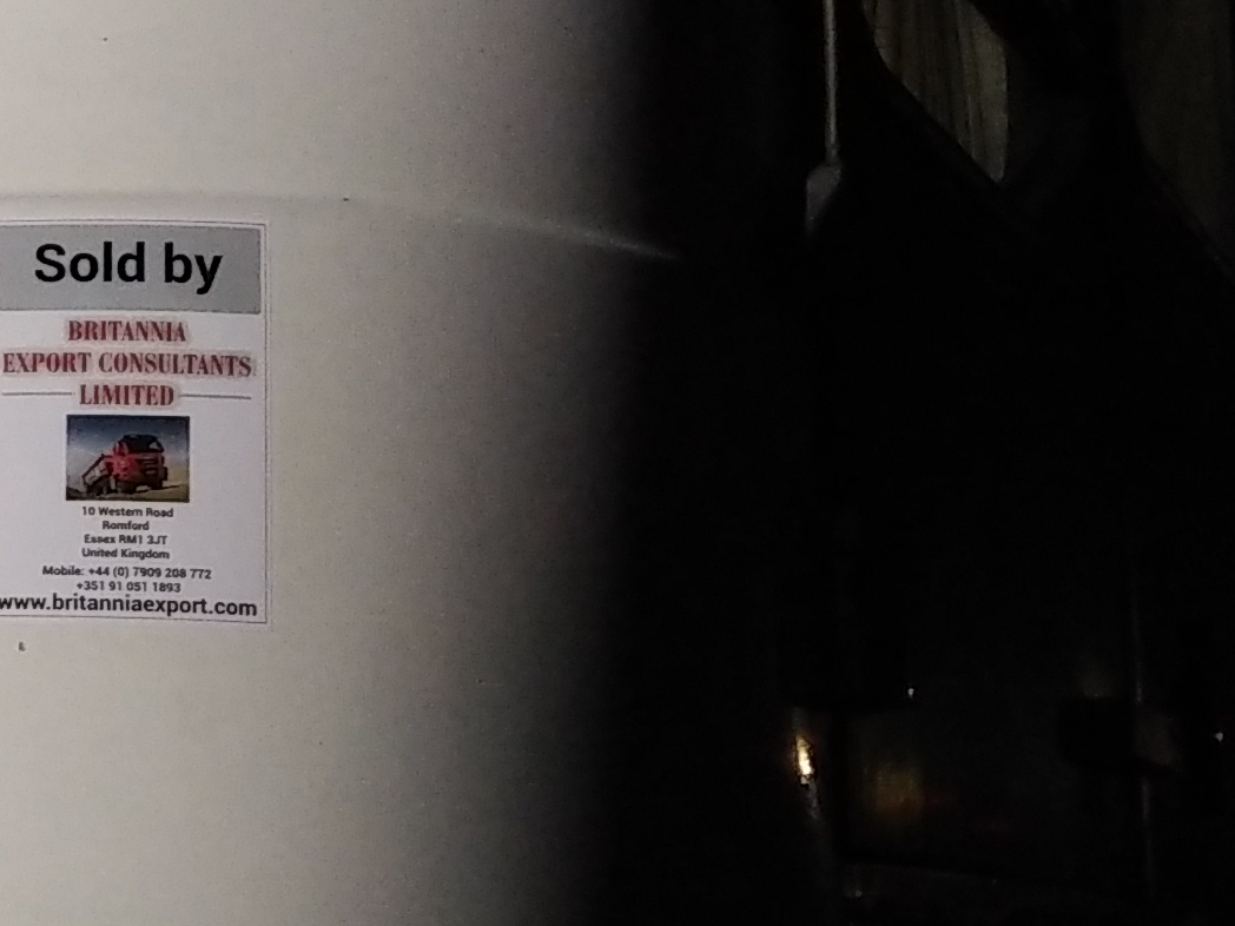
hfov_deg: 18.2
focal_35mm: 93
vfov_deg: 15.9
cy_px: 597
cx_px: -725
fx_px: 3318
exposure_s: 1/17
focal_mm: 4.52
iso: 759
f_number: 2
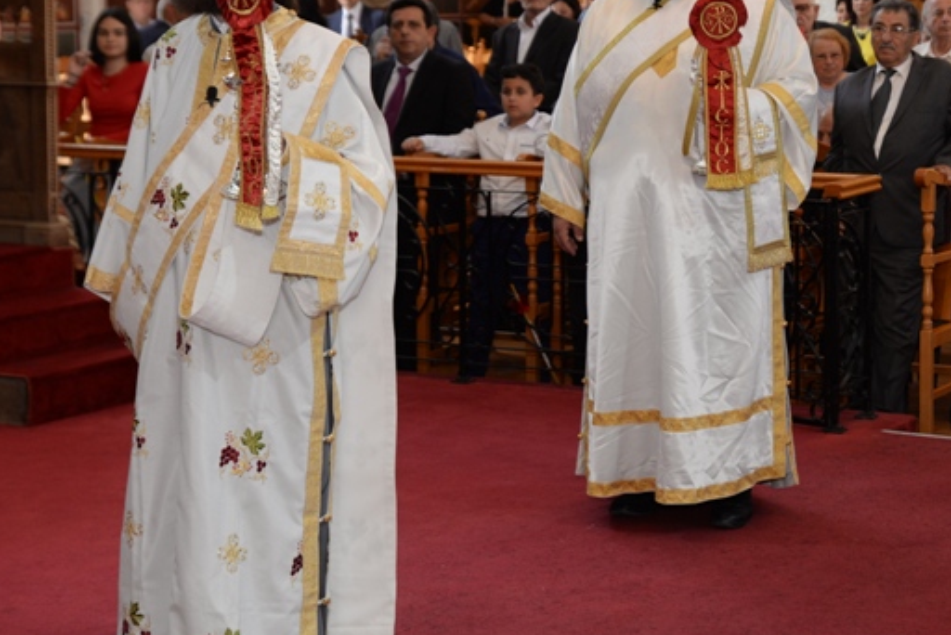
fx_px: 2379
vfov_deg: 15.1
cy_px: 155
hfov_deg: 22.3
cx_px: 752
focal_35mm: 90
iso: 500
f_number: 4
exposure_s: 1/100
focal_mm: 48
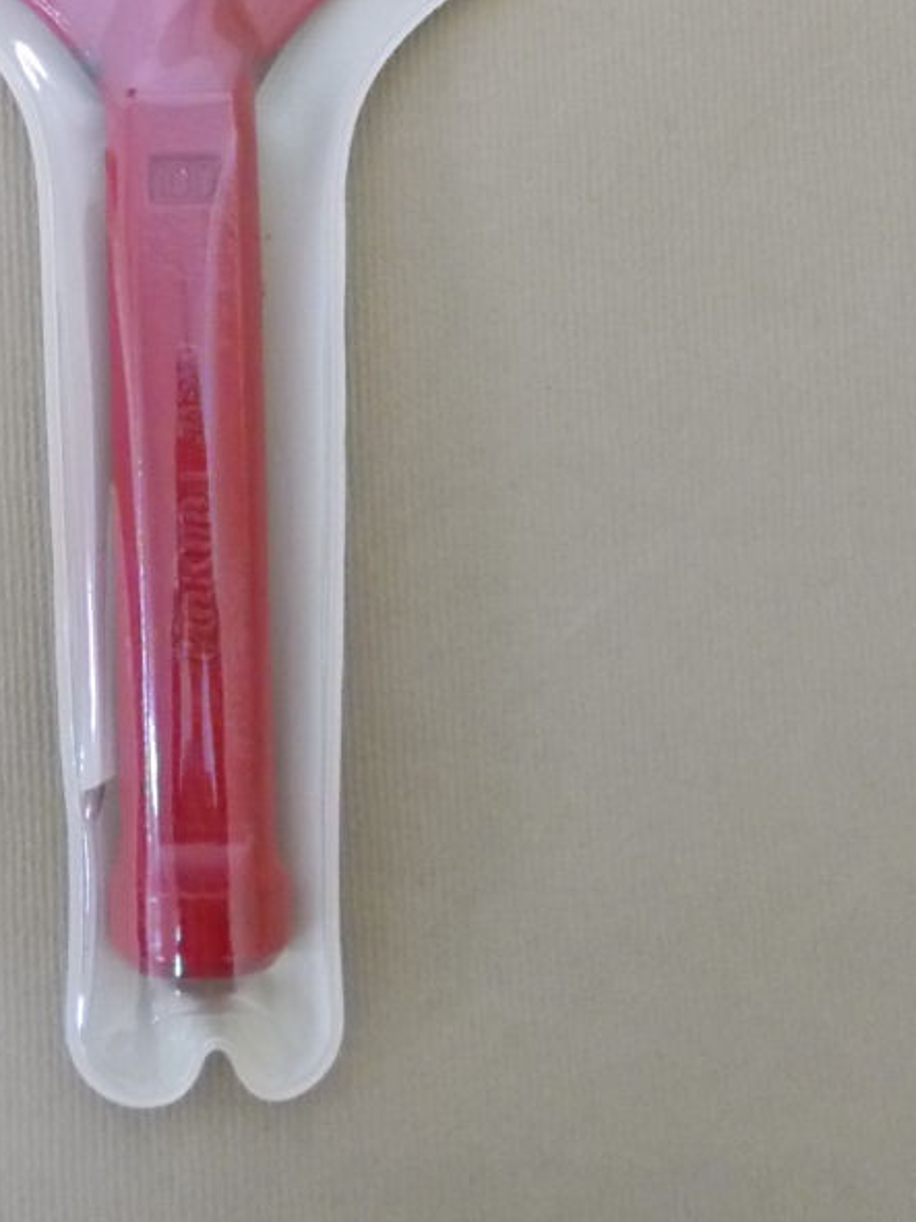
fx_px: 1553
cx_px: 186
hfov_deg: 32.0
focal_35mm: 44
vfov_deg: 41.2
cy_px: 254
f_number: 3.2
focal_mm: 4.6
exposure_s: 1/50
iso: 800
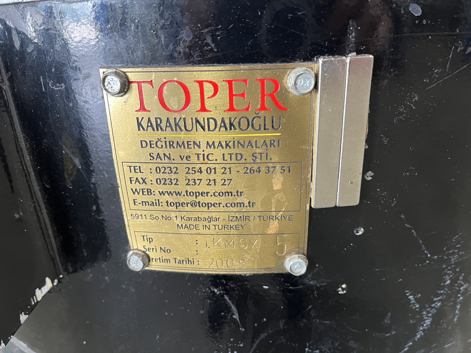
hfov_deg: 67.3
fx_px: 354
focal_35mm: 26
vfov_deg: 53.1
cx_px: 236
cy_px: 176
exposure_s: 1/60
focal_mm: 5.1
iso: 200
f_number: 1.6
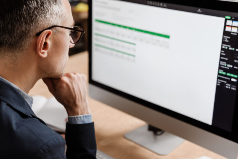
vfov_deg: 21.9
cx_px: 98
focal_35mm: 62
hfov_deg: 32.3
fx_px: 410
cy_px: 85
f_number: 2.8
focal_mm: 51
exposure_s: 1/320
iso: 1000
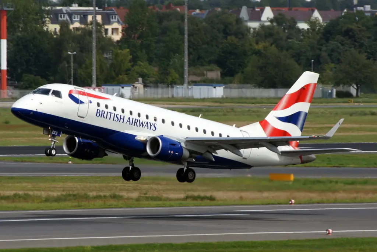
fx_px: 4713
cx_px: 188
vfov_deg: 3.1
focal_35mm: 450
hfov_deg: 4.6
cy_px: 126
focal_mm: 300
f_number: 7.1
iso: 100
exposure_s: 1/500
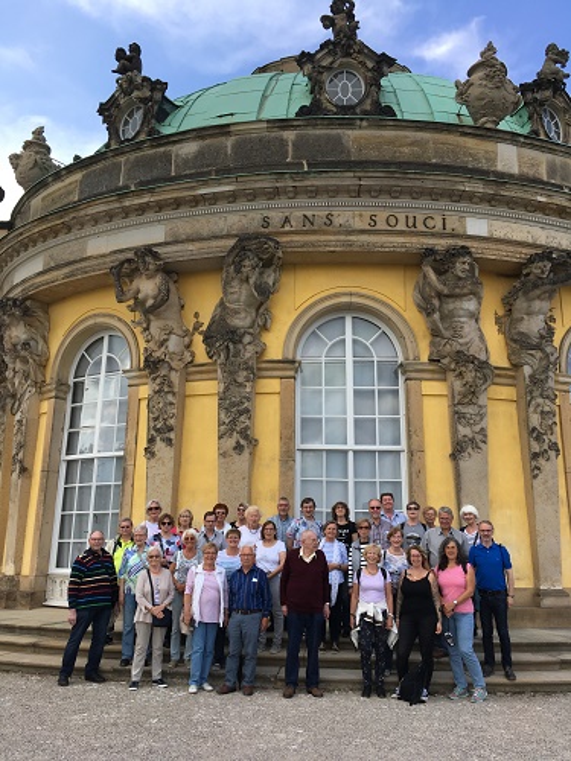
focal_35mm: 29
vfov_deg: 61.7
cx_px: 286
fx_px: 638
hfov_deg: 48.2
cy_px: 380
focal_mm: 4.15
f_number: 2.2
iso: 25
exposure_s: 1/663
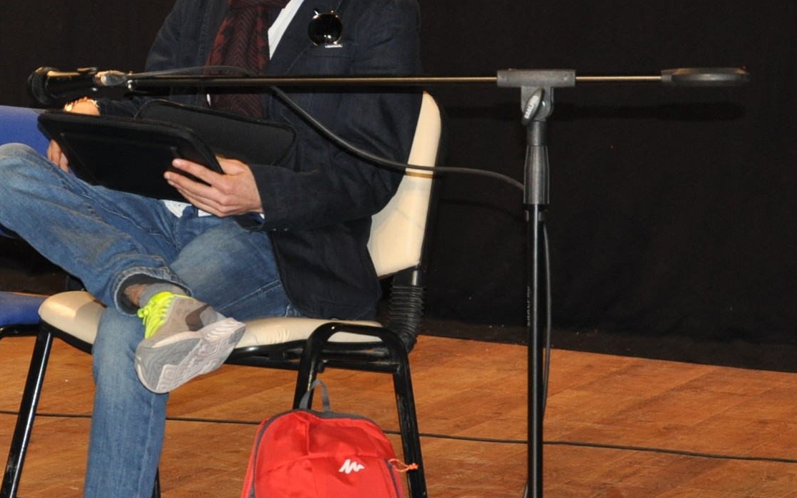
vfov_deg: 8.9
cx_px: 33
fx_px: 3193
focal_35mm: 147
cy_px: 180
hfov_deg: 14.0
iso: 800
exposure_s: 1/60
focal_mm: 50
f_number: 5
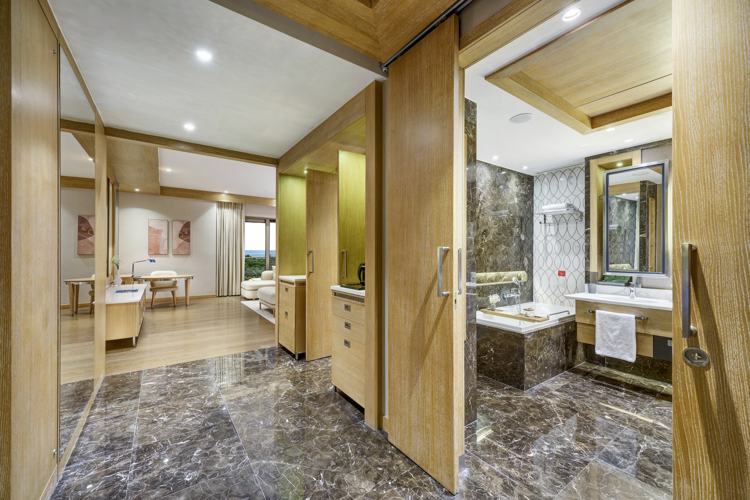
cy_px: 250
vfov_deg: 81.2
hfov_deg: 104.3
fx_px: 292
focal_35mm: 14
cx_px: 375
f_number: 11
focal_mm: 14
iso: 100
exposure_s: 2
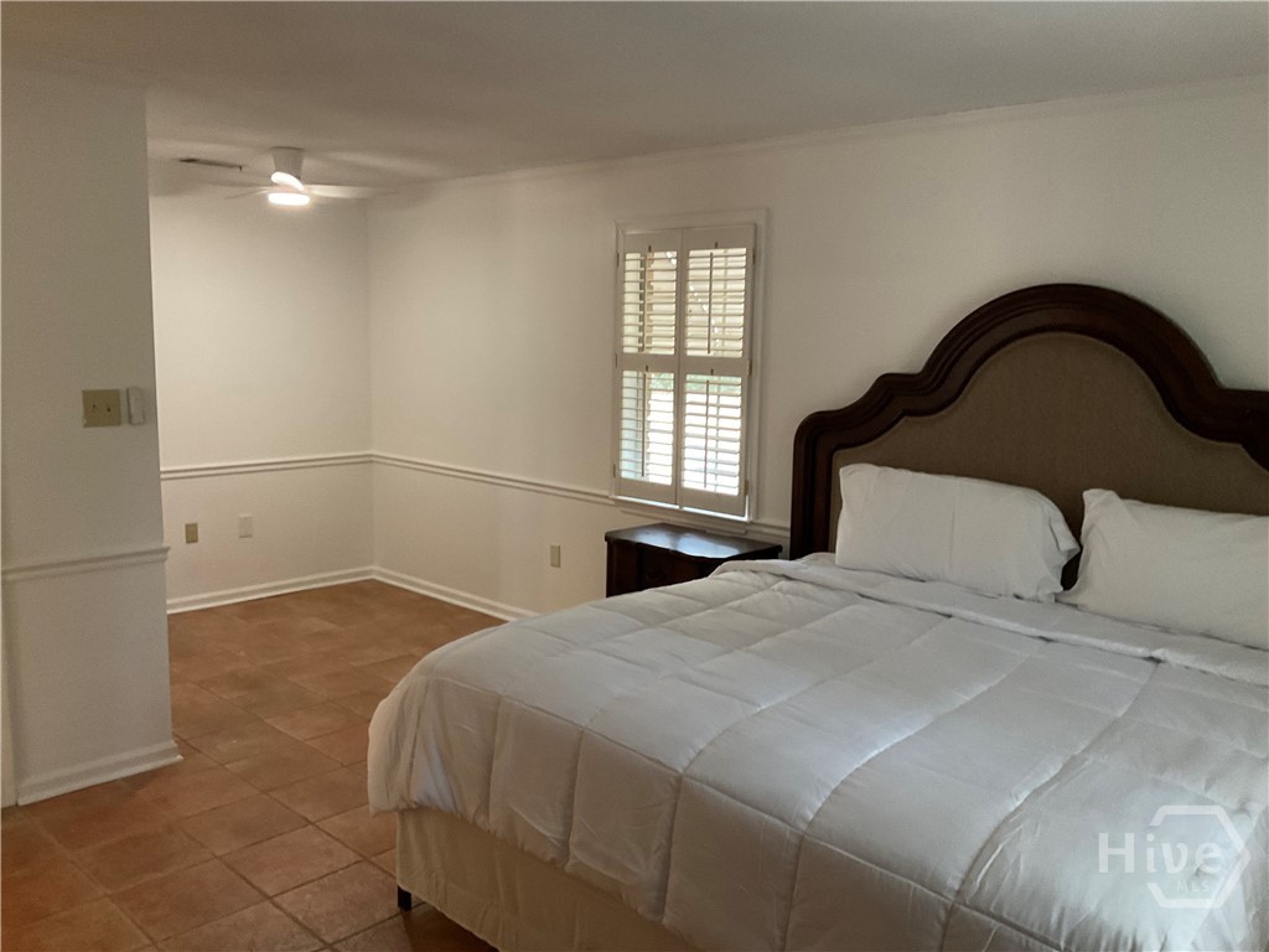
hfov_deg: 61.7
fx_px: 1063
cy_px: 476
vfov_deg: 48.2
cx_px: 634
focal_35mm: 29
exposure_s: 1/40
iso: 250
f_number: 1.8
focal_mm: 3
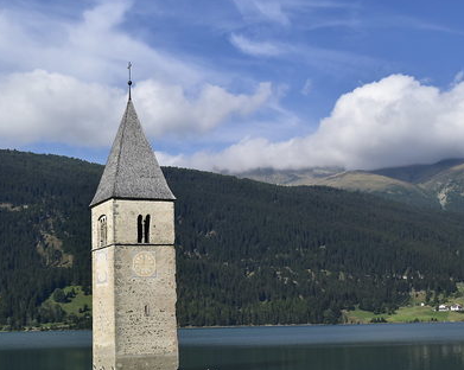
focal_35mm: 63
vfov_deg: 24.3
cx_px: 141
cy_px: 203
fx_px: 860
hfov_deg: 29.9
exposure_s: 1/160
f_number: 10
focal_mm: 29
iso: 100
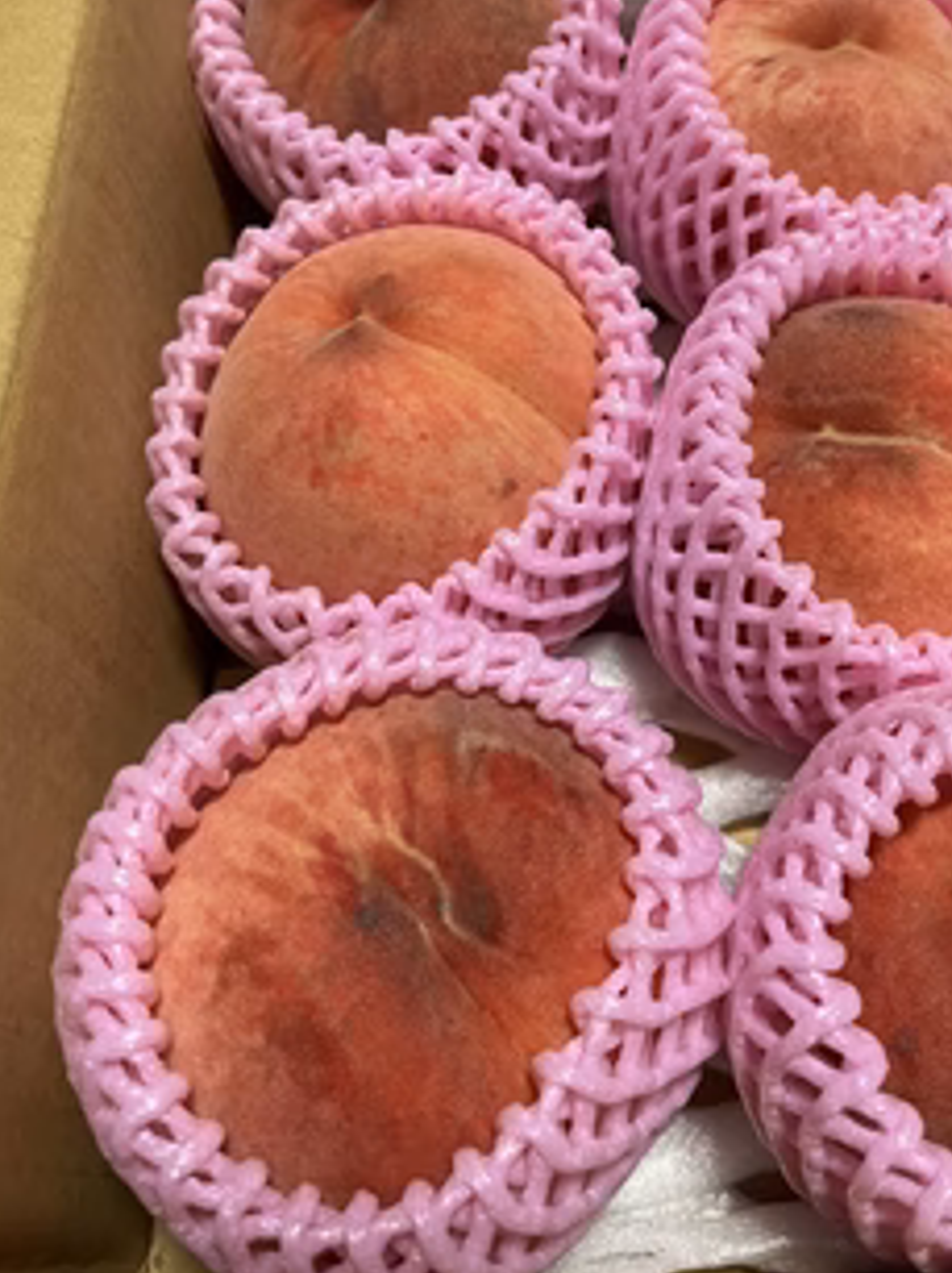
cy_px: 453
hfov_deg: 41.5
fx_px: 1248
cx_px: 578
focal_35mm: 34
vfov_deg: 53.2
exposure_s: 1/60
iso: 100
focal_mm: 5.1
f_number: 1.6
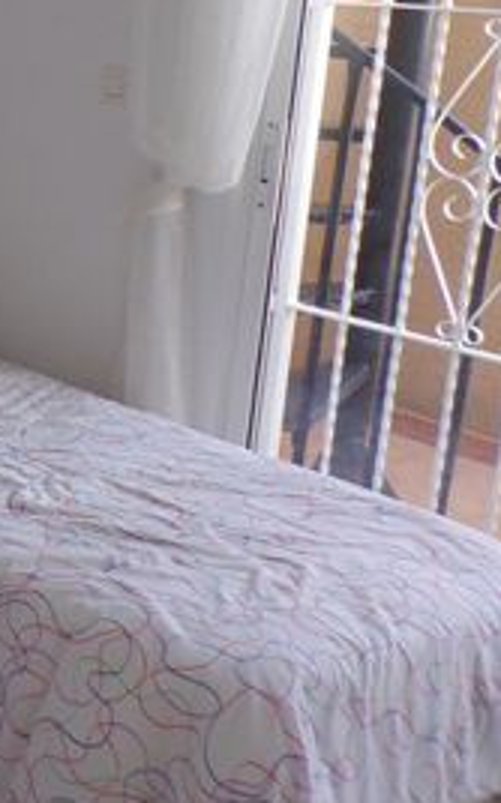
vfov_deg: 30.3
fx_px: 1467
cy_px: 231
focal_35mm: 67
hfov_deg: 16.7
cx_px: -356
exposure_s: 1/56
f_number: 4.3
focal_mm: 4.3
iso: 80
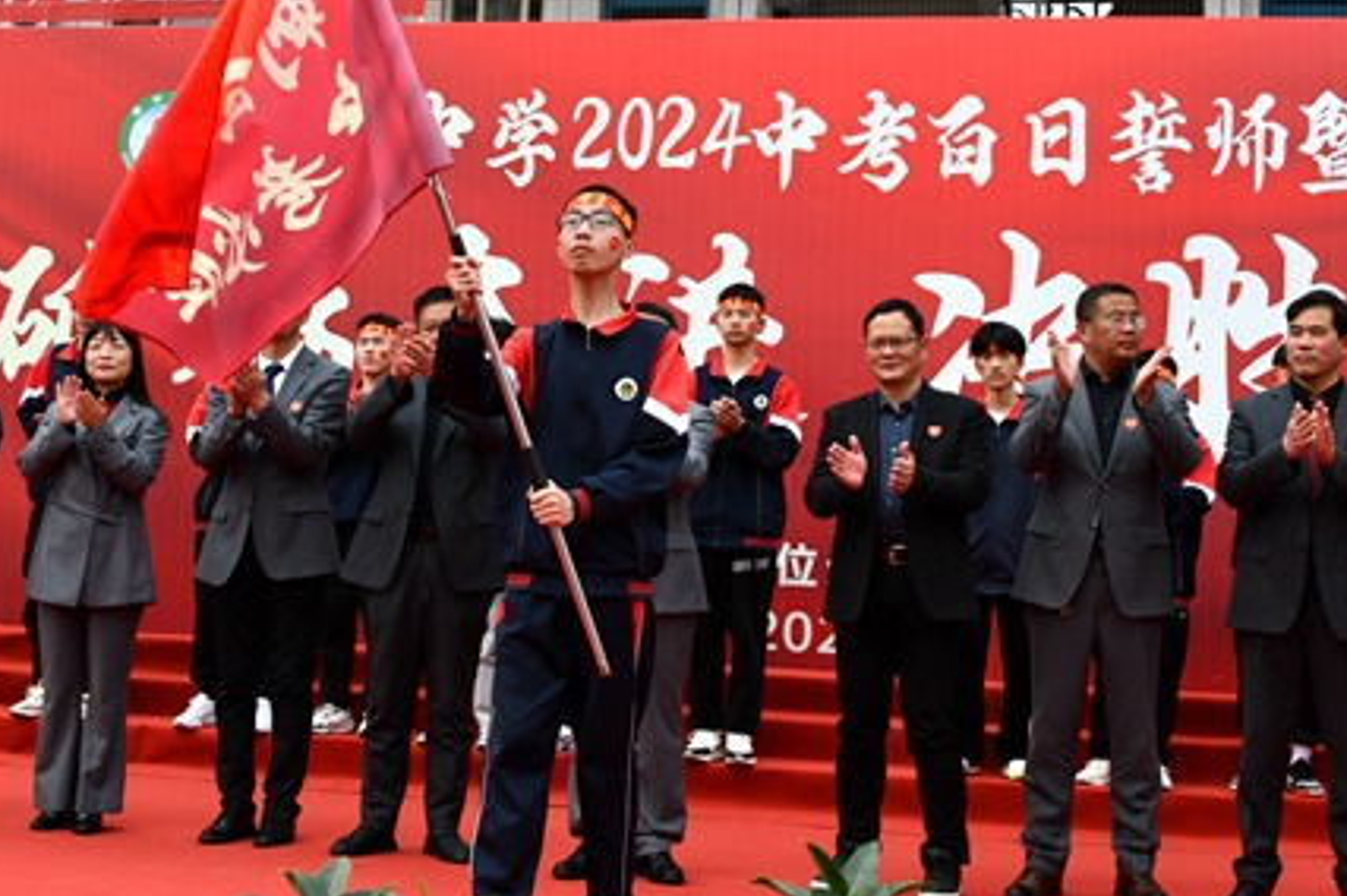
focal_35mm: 60
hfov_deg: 33.4
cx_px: 707
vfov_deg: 22.4
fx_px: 2243
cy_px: 257
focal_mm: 32
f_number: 7.1
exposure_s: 1/160
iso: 90
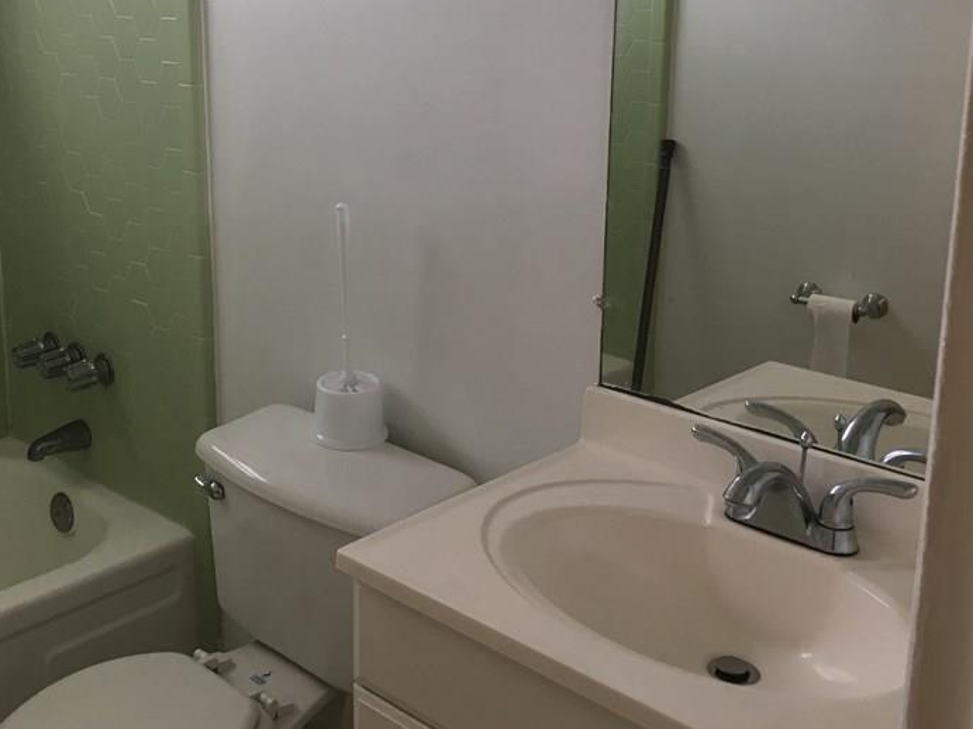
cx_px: 317
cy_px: 236
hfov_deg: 43.2
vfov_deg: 33.3
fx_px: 1208
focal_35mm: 43
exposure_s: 1/30
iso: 50
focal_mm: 4.15
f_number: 2.2
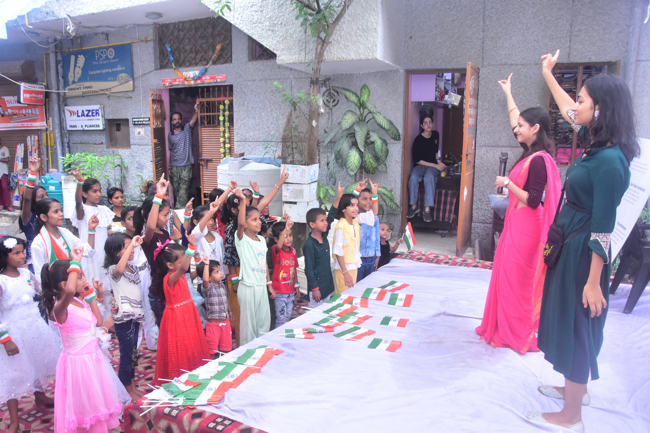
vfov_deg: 25.8
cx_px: 325
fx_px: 948
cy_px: 216
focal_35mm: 52
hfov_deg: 37.9
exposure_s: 1/125
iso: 1250
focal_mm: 35
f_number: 5.6
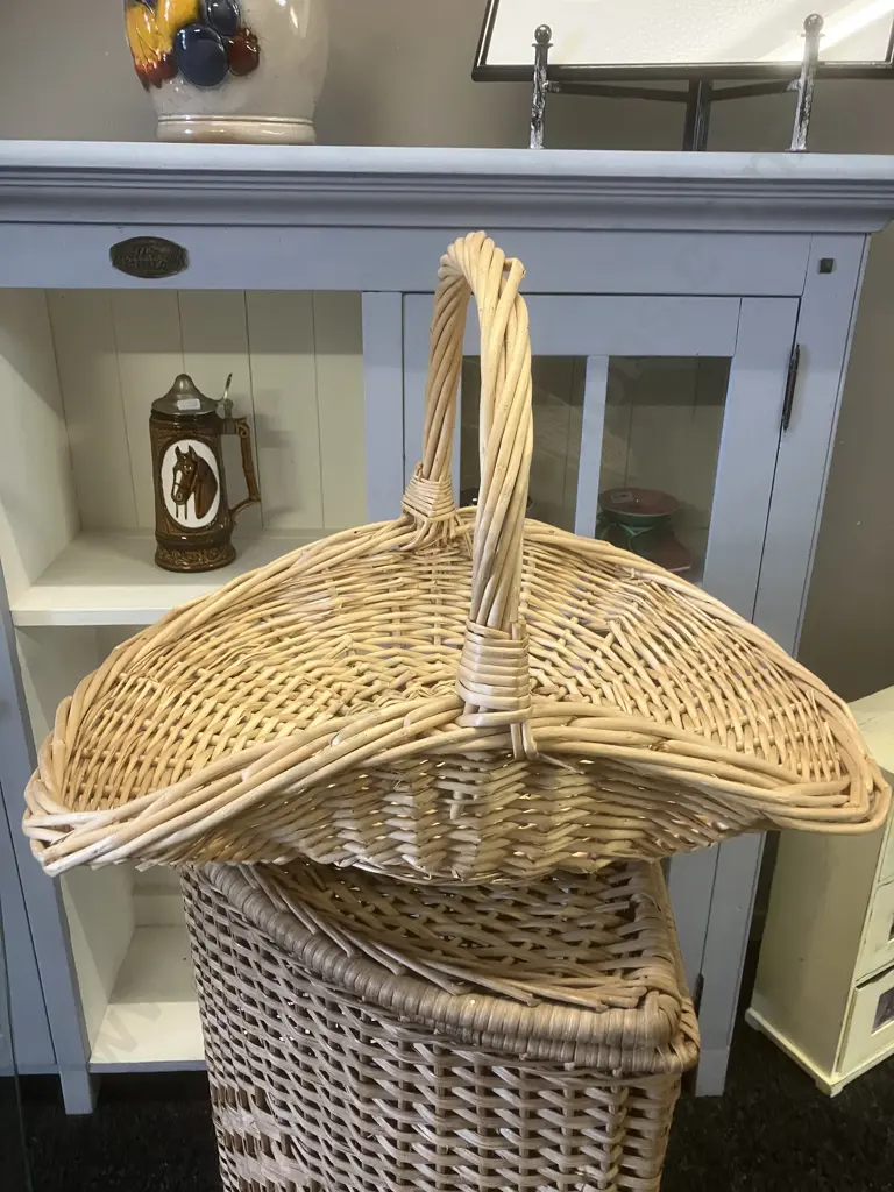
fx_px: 964
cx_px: 447
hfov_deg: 49.7
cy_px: 596
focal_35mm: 28
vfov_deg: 63.4
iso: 160
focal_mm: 3.99
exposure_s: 1/50
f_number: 1.8
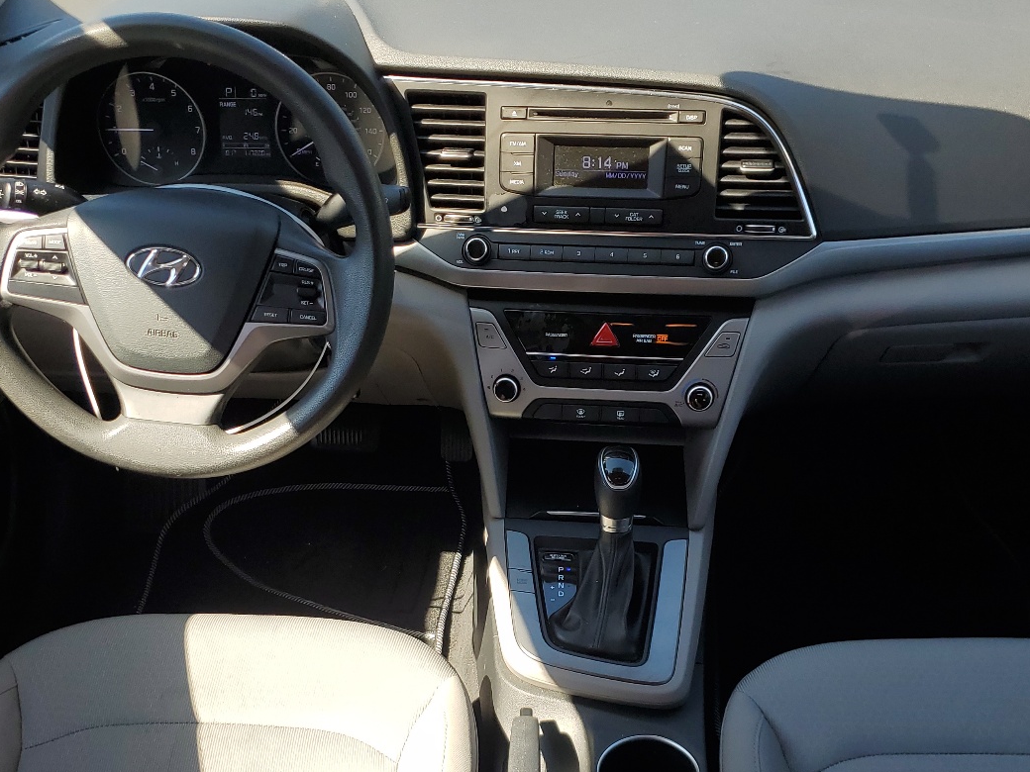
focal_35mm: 40
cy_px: 587
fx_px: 1190
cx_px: 529
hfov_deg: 46.8
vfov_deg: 35.1
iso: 50
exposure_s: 1/476
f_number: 1.5
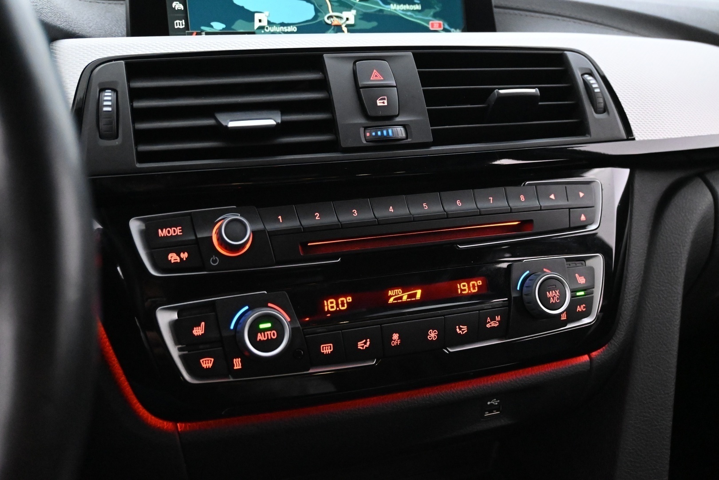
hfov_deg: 55.1
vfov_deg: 38.4
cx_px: 360
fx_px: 689
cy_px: 240
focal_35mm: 34
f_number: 4.2
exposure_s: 1/40
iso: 8000
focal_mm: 23
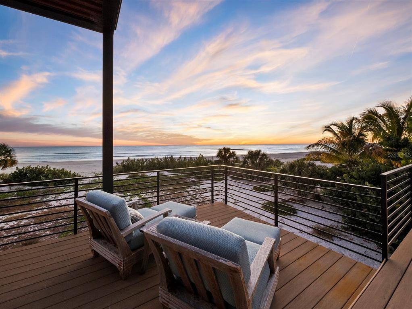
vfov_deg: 85.7
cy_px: 154
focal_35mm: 14
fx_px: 167
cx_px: 206
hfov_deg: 102.0
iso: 400
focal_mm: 7
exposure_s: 1/13
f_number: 11
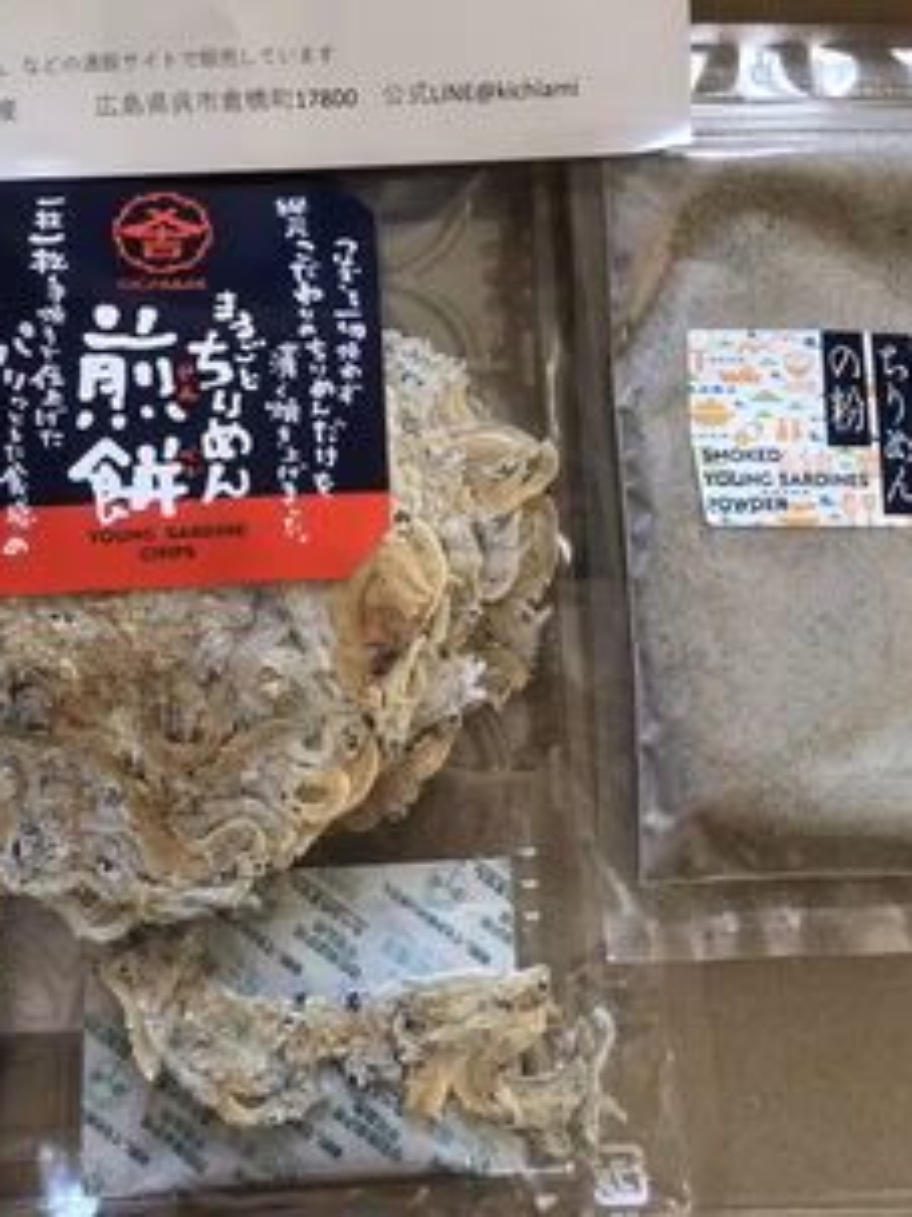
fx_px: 1301
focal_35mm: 37
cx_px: 426
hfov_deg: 38.6
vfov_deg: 49.8
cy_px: 482
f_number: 1.8
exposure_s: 1/30
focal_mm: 3.99
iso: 25
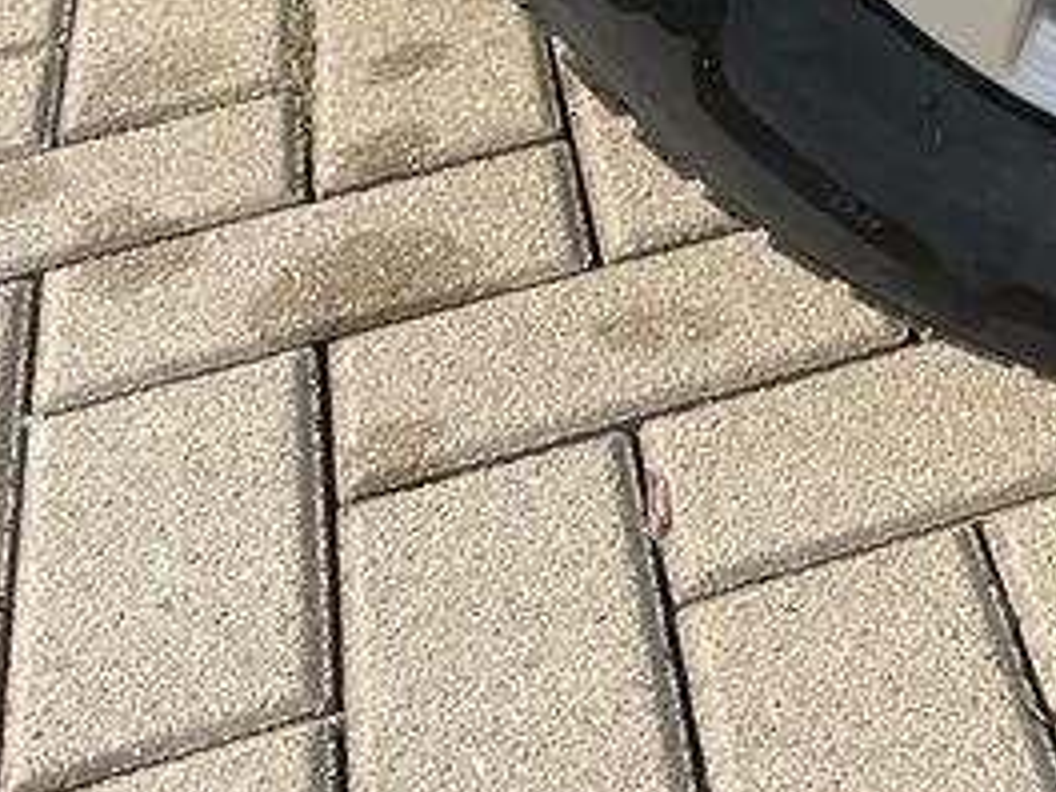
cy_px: -552
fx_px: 3081
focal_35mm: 101
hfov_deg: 18.0
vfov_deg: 13.4
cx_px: 1428
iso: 50
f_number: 1.6
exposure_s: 1/928
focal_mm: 5.1
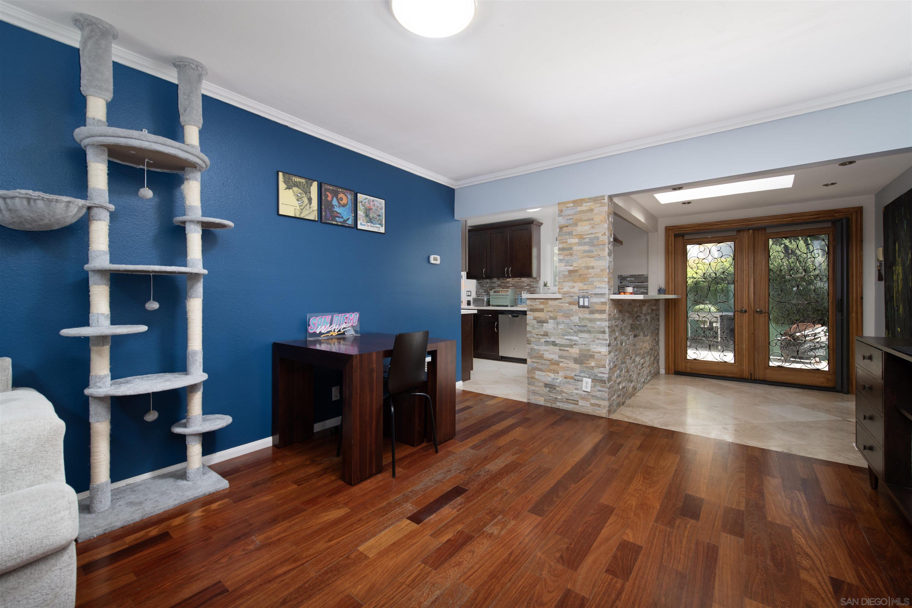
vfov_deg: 77.3
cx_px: 456
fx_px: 380
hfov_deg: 100.4
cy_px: 304
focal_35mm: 15
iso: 320
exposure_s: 1/250
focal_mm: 15
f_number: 7.1
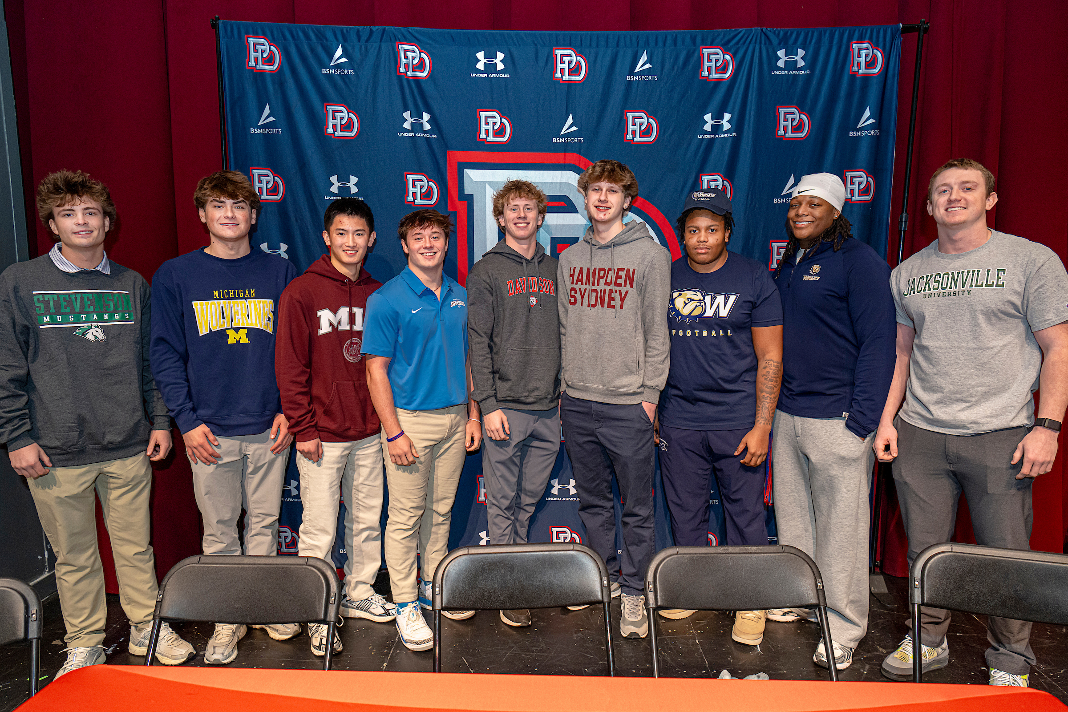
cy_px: 356
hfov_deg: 73.7
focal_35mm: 24
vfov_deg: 53.1
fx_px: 712
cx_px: 534
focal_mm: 24
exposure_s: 1/160
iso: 1250
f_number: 4.5
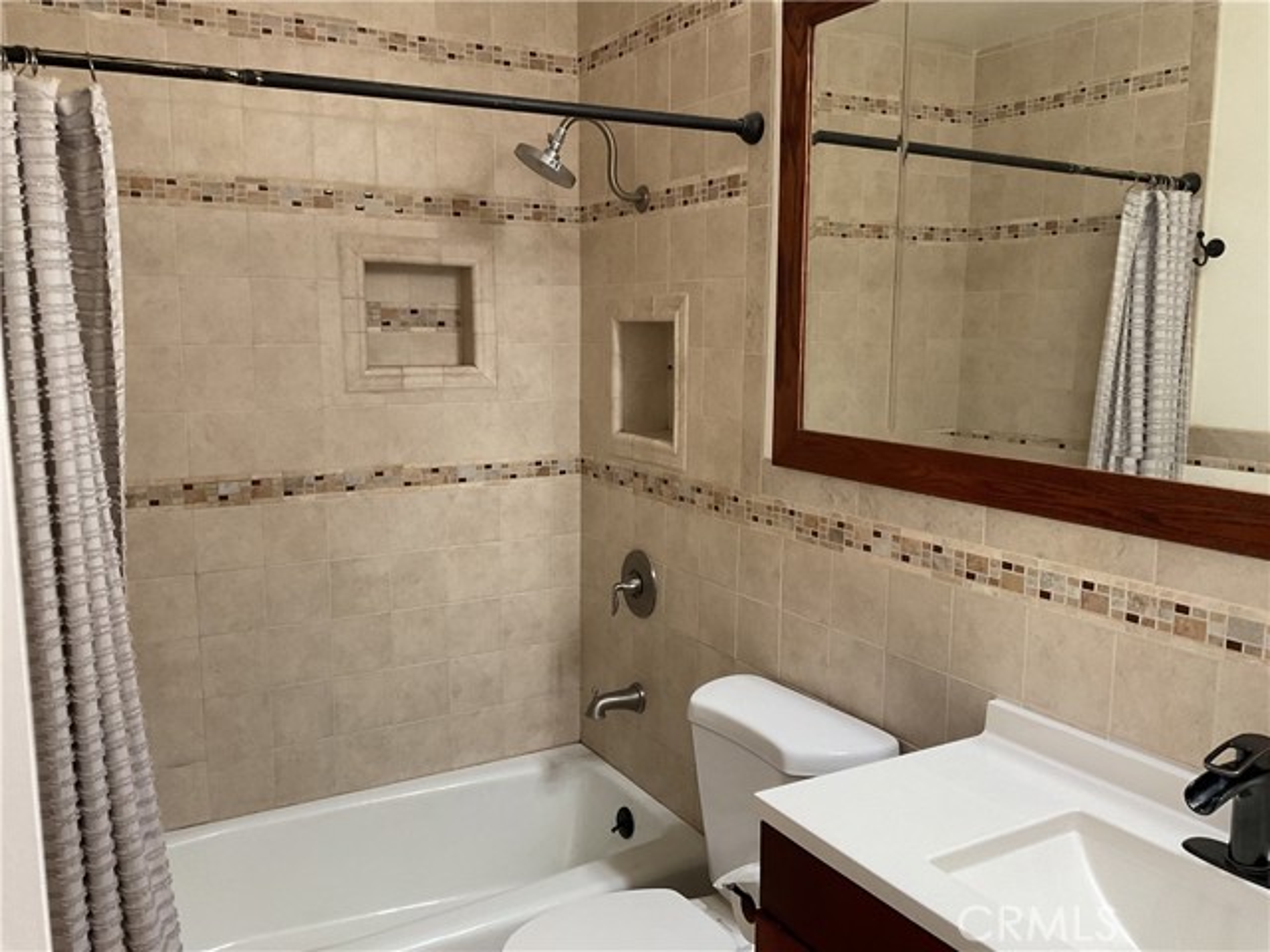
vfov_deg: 48.2
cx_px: 635
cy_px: 476
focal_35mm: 29
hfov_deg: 61.7
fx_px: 1064
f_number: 1.8
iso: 80
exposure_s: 1/50
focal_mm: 3
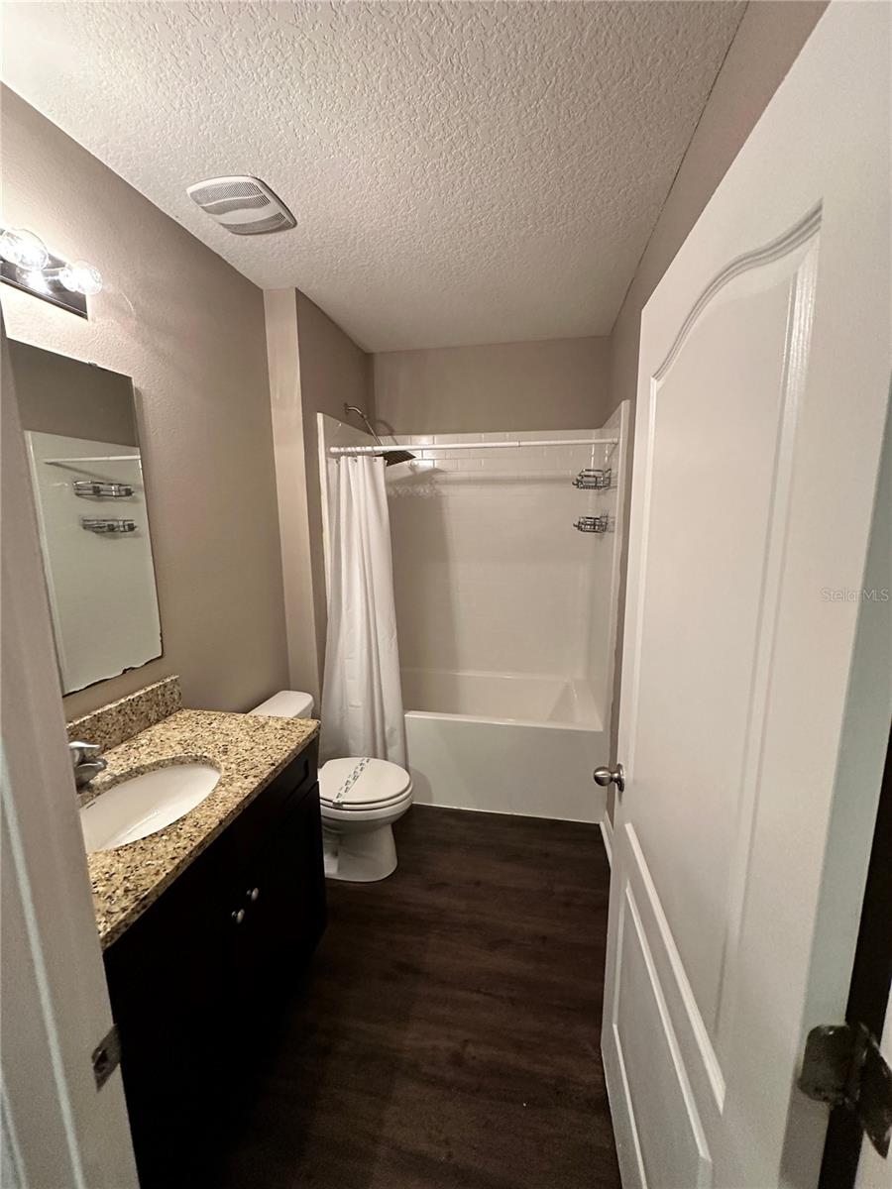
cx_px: 446
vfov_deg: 102.1
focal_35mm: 14
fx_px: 481
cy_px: 594
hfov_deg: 85.7
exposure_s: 1/60
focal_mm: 2.22
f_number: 2.2
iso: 400
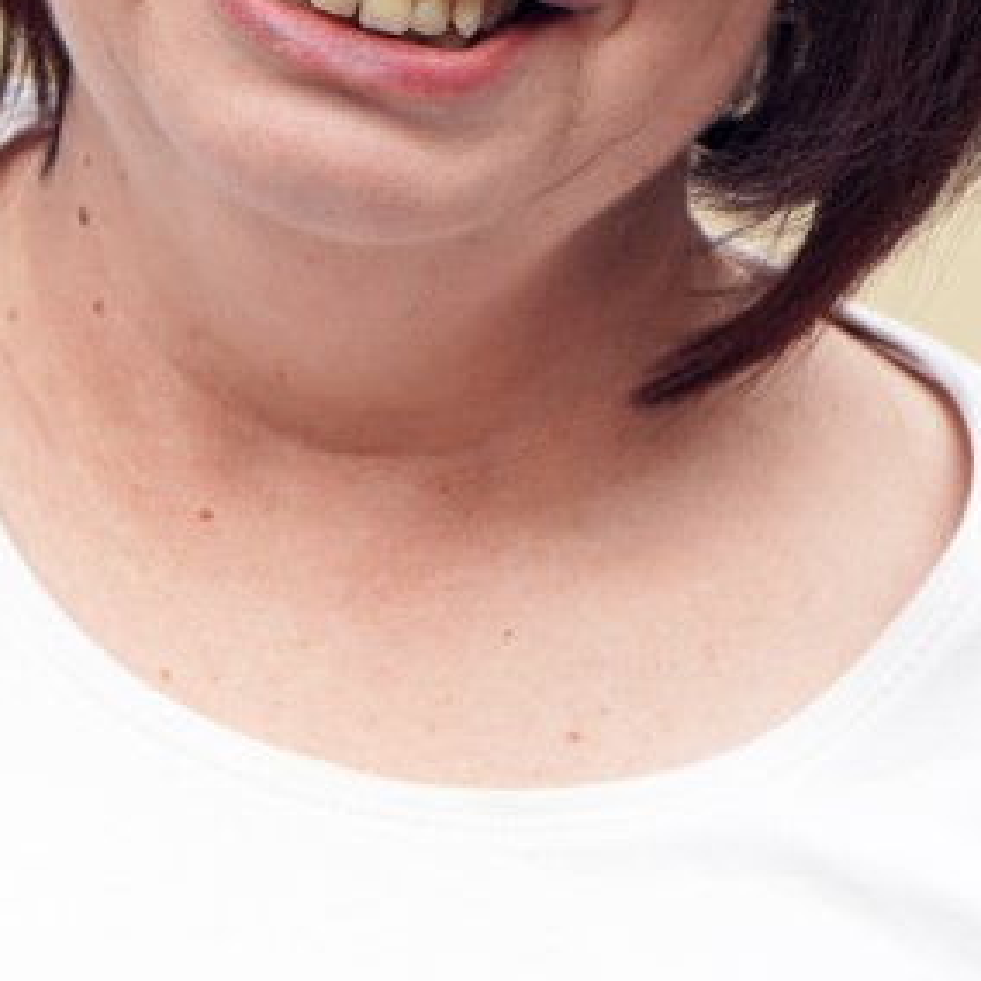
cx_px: -173
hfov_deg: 9.8
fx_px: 5643
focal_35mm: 176
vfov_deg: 9.8
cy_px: -124
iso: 200
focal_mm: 51
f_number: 4.5
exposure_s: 1/160
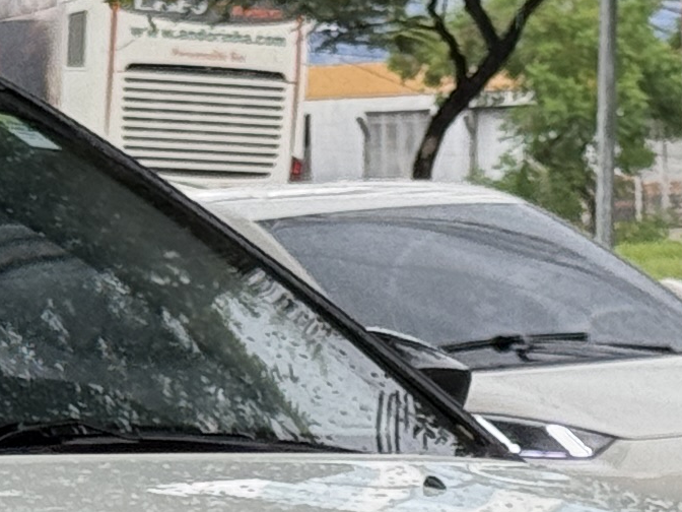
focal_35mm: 288
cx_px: -133
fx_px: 5674
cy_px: 680
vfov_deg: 5.1
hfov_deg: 6.8
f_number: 1.78
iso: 64
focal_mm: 6.76
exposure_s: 1/284
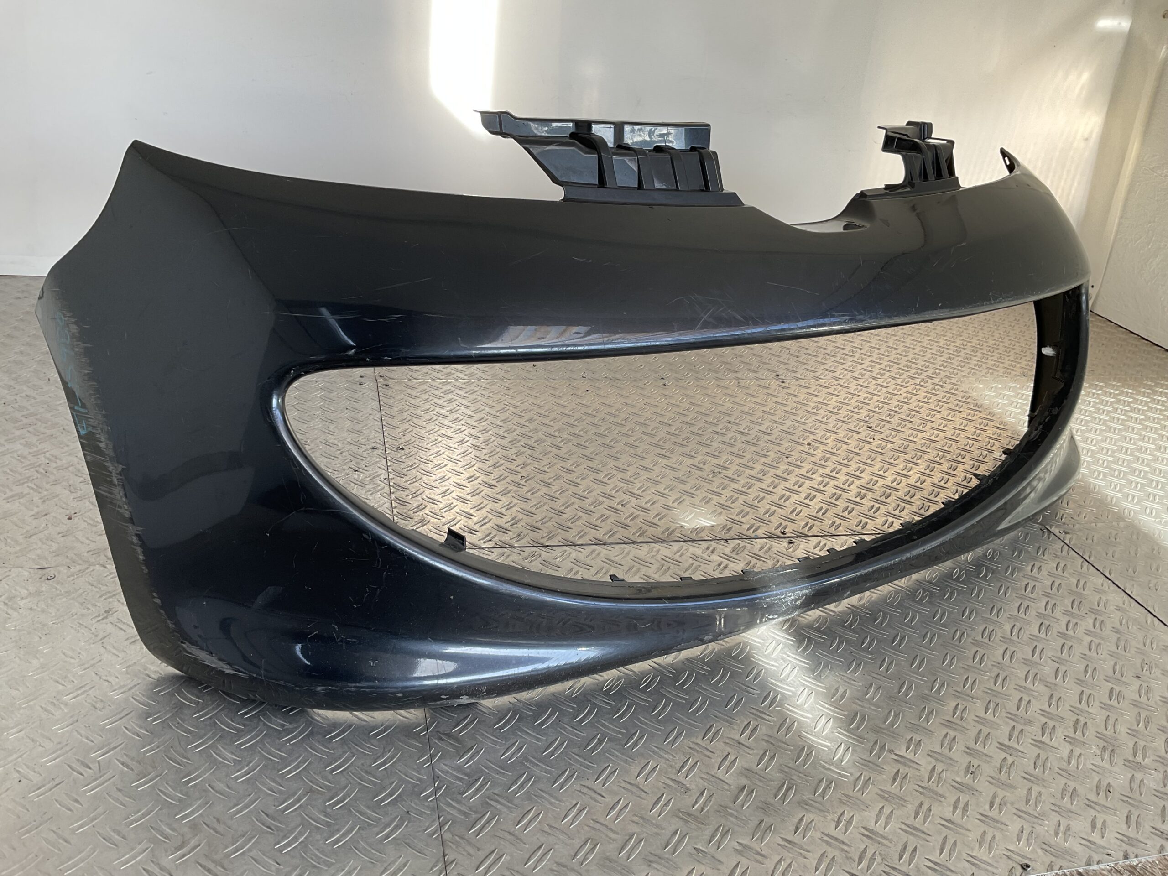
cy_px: 438
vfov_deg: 48.2
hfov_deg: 61.7
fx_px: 979
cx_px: 584
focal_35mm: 29
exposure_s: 1/123
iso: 16
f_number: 1.8
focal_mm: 3
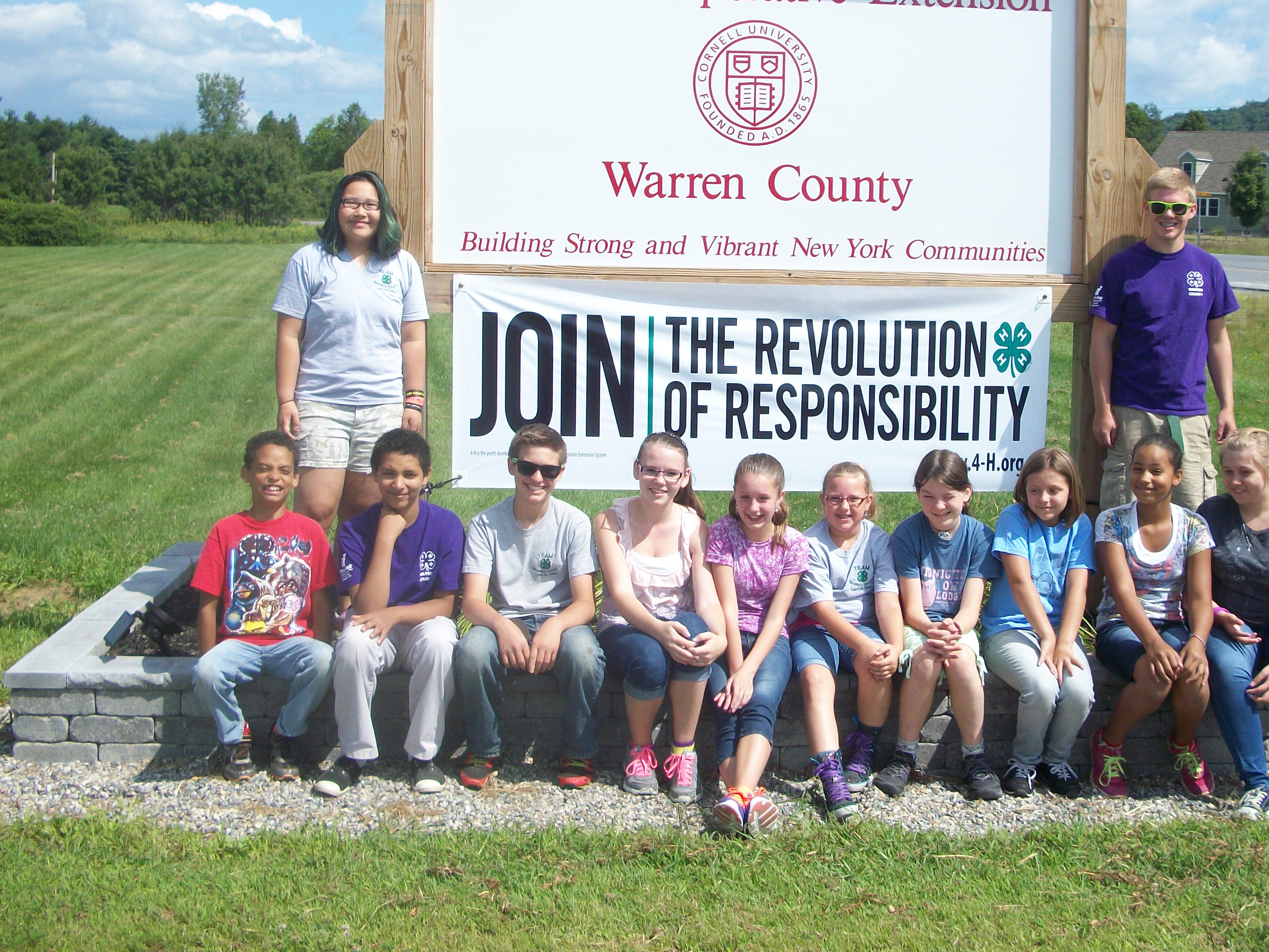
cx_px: 735
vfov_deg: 32.8
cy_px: 399
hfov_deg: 42.8
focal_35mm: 44
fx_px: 1613
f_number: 8.8
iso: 80
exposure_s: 1/160
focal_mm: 6.3
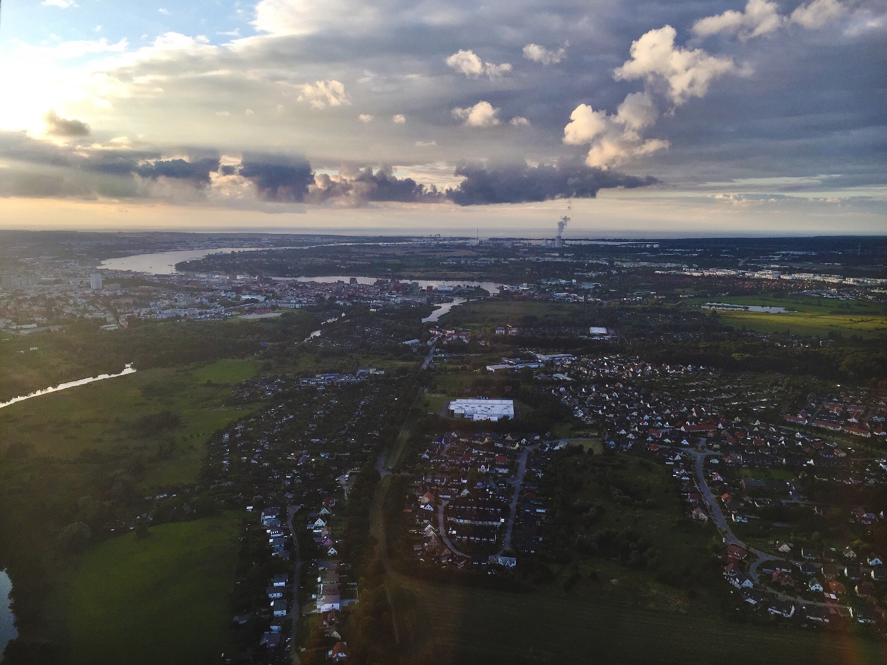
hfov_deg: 61.7
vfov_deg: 48.2
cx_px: 444
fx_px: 743
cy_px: 332
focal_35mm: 29
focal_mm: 4.15
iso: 32
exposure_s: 1/732
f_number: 2.2
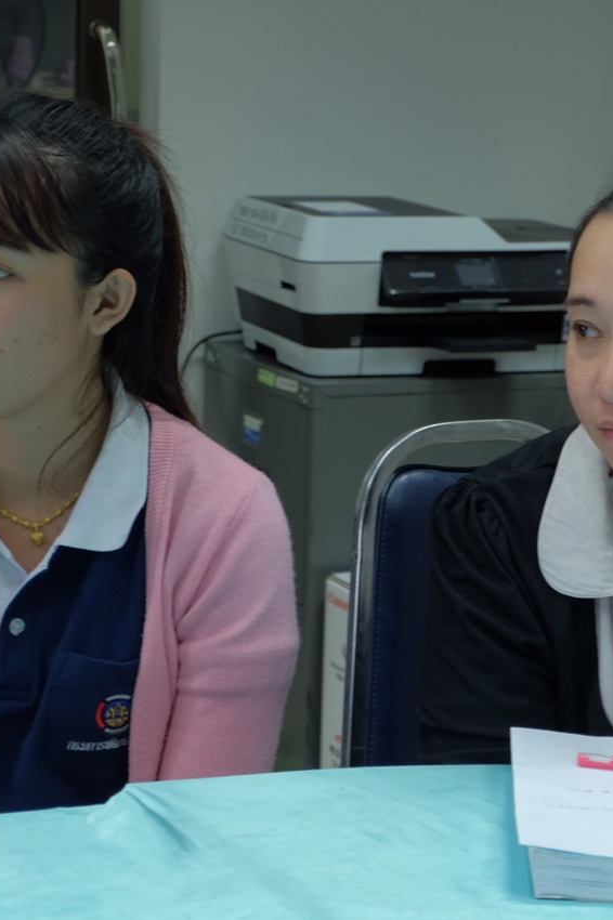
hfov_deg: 12.4
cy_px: 461
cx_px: 321
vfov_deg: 18.6
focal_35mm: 110
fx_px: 2812
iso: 320
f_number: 5.6
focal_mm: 48.4
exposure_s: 1/10
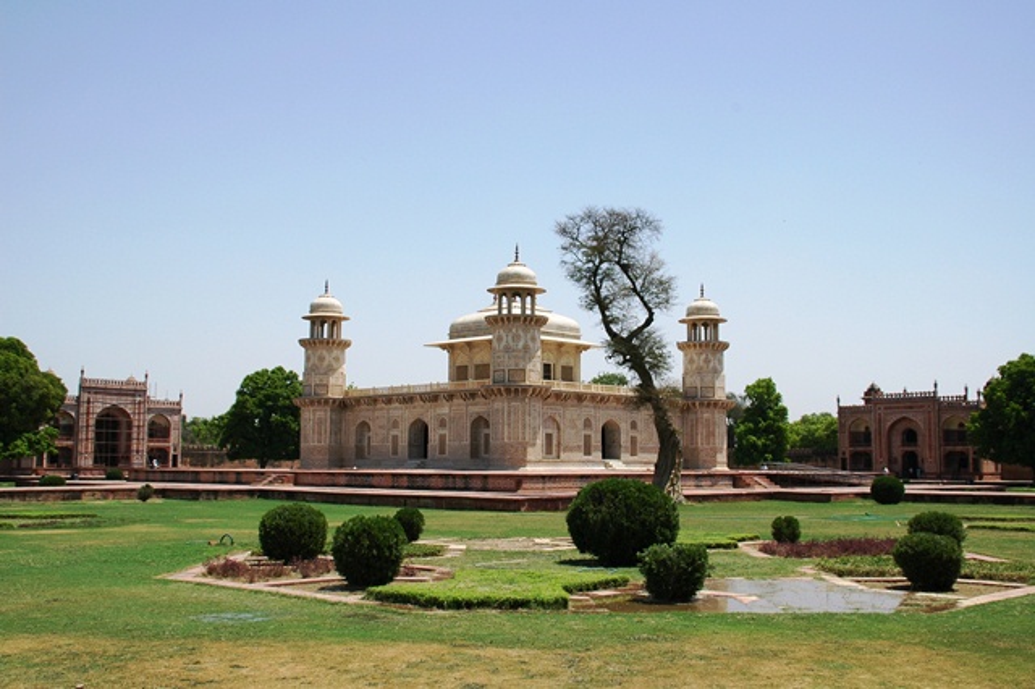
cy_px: 344
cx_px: 518
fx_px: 1078
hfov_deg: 51.3
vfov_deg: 35.5
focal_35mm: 38
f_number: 11
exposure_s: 1/320
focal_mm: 25
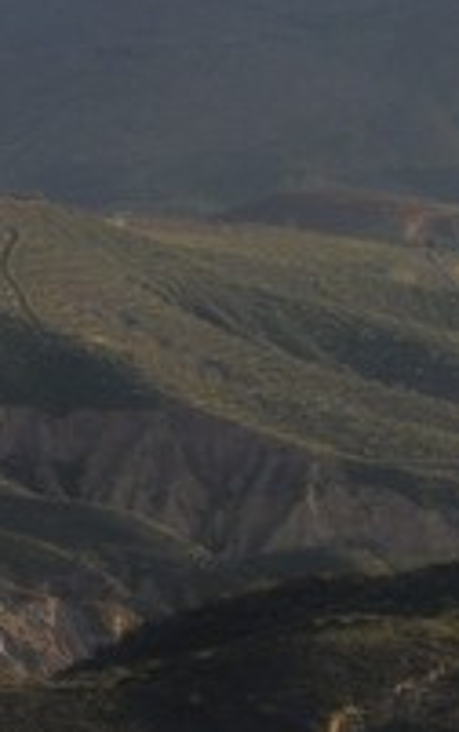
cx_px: 2433
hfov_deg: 3.5
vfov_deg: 6.2
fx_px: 6790
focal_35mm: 340
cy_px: 320
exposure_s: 1/250
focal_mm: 42
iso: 200
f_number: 8
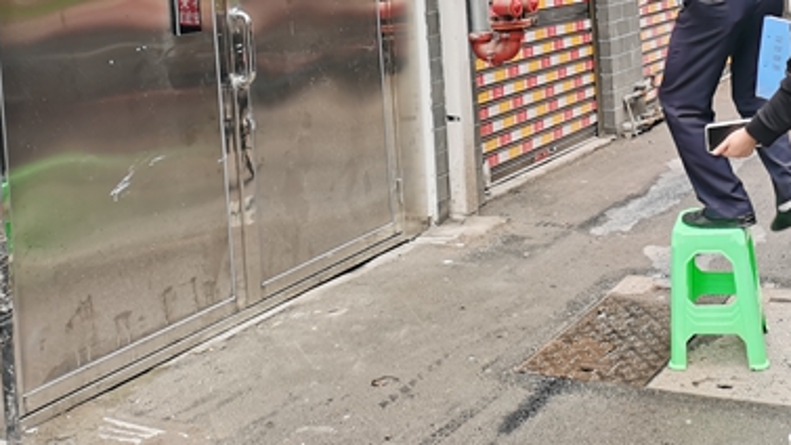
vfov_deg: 22.6
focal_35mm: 50
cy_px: -38
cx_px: 627
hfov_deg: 39.8
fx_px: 1049
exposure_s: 1/99.9
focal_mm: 5.58
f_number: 1.8
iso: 50
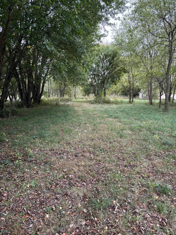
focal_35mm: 26
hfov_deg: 53.1
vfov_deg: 67.3
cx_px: 88
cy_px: 118
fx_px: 176
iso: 50
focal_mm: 5.96
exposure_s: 1/185
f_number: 1.6
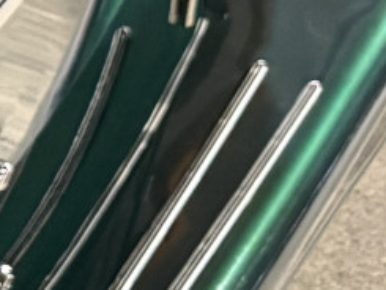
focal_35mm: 188
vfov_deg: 7.9
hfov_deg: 8.5
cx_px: -840
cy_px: -24
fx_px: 2097
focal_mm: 6.76
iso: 500
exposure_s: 1/50
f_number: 1.78
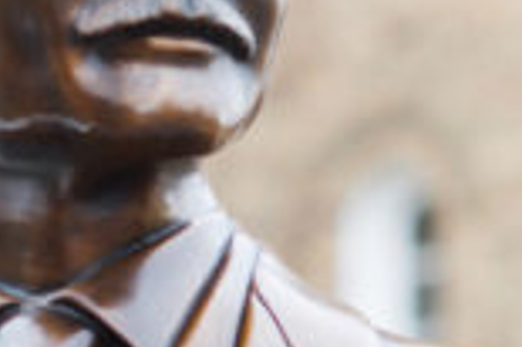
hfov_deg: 6.2
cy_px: 595
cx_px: 559
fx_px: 4780
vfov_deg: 4.1
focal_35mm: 330
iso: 200
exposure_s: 1/200
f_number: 2.2
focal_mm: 50
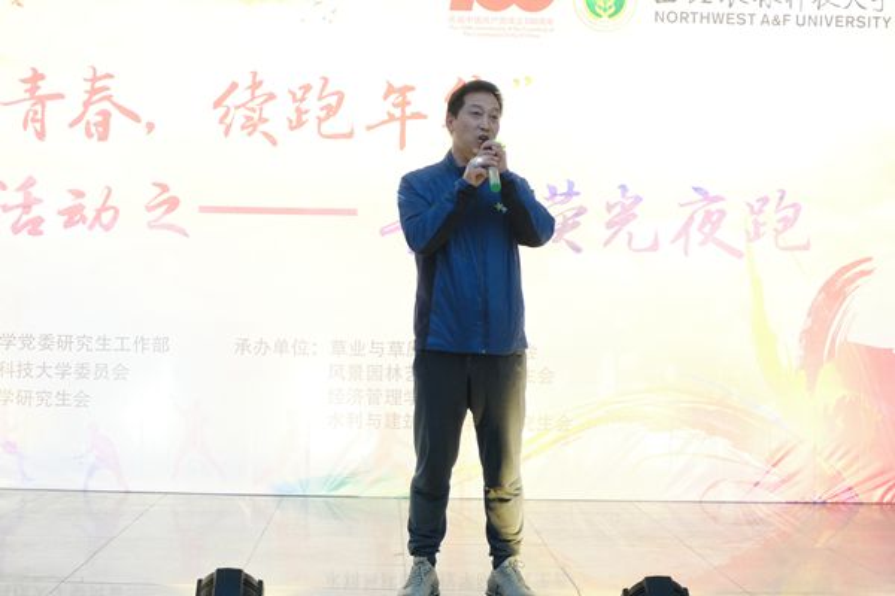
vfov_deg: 20.0
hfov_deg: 29.7
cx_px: 448
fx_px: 1690
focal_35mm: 68
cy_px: 298
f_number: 5.6
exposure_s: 1/50
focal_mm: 45
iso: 3200
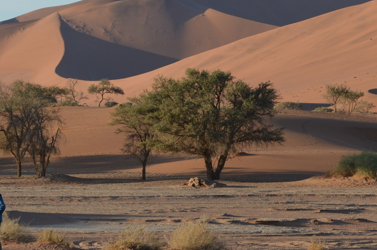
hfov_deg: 9.5
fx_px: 2278
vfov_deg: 6.3
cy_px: 114
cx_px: 212
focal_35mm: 218
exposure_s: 1/250
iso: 160
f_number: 8
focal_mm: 72
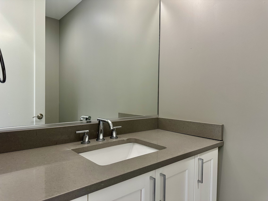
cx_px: 134
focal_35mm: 24
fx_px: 186
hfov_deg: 71.6
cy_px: 100
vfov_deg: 56.8
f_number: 1.78
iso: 200
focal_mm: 6.86
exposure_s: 1/60
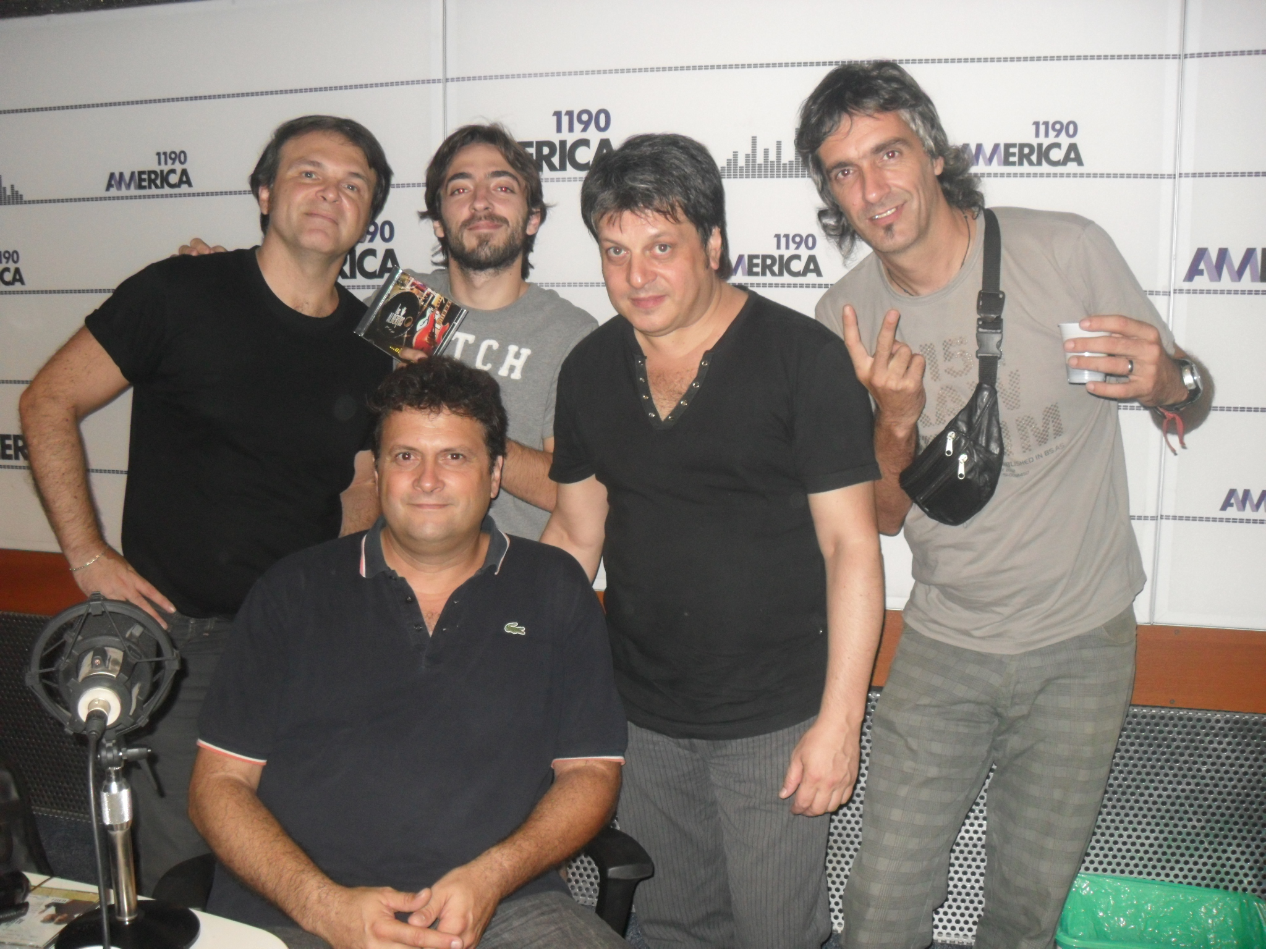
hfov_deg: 52.6
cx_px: 633
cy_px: 474
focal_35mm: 35
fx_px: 1280
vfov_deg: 40.7
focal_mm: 6.2
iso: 200
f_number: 2.8
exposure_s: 1/45
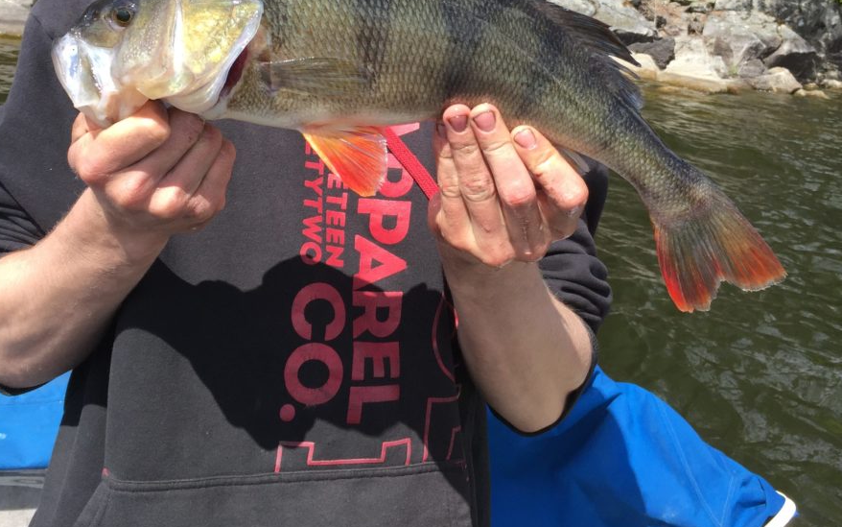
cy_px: 34
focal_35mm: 42
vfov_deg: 29.1
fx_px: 964
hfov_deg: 47.2
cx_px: 422
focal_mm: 4.15
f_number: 2.2
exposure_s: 1/898
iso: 32
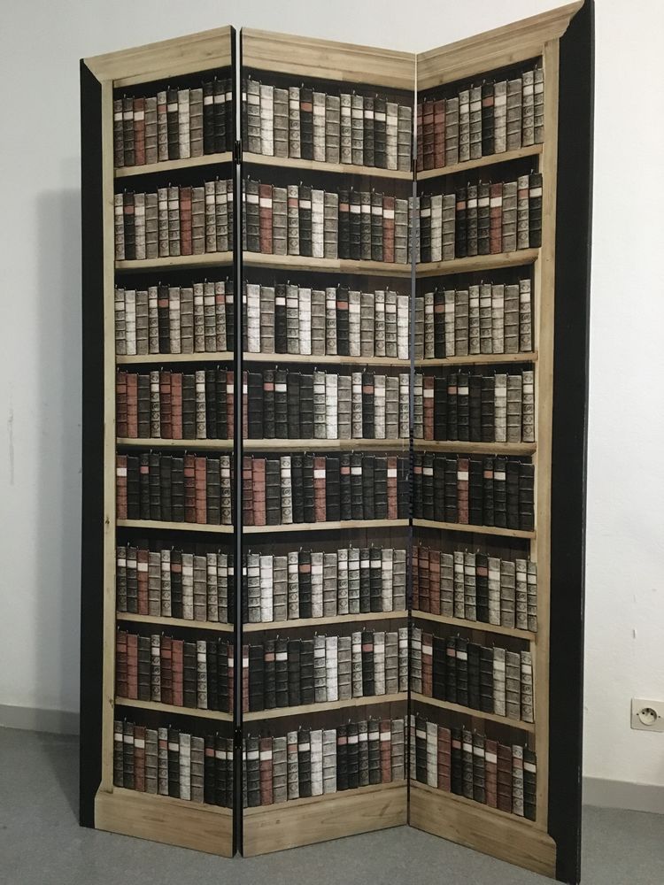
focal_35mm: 29
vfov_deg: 61.7
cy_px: 442
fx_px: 742
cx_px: 332
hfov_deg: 48.2
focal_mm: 4.15
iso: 320
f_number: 2.2
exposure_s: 1/17
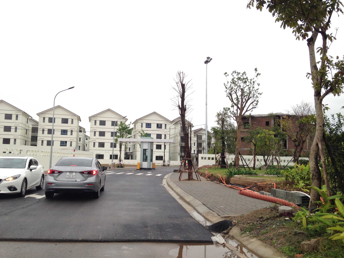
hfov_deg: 55.4
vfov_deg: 42.9
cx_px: 172
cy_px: 129
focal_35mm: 33
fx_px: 328
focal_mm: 4.12
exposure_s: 1/174
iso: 50
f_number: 2.4
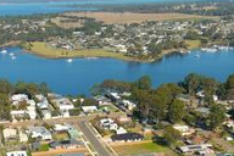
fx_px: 461
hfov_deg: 28.4
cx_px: 98
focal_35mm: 71
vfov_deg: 18.7
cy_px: 157
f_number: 2.8
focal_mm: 10.57
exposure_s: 1/1250
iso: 100
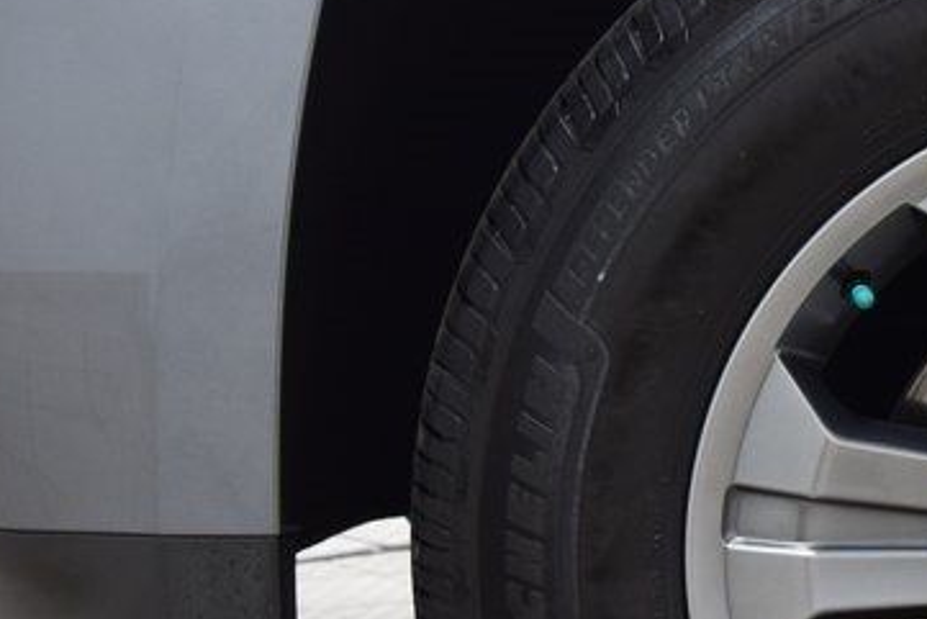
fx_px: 3179
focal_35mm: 123
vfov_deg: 11.1
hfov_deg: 15.8
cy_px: 551
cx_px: 1168
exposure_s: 1/15
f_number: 6.3
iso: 900
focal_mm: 29
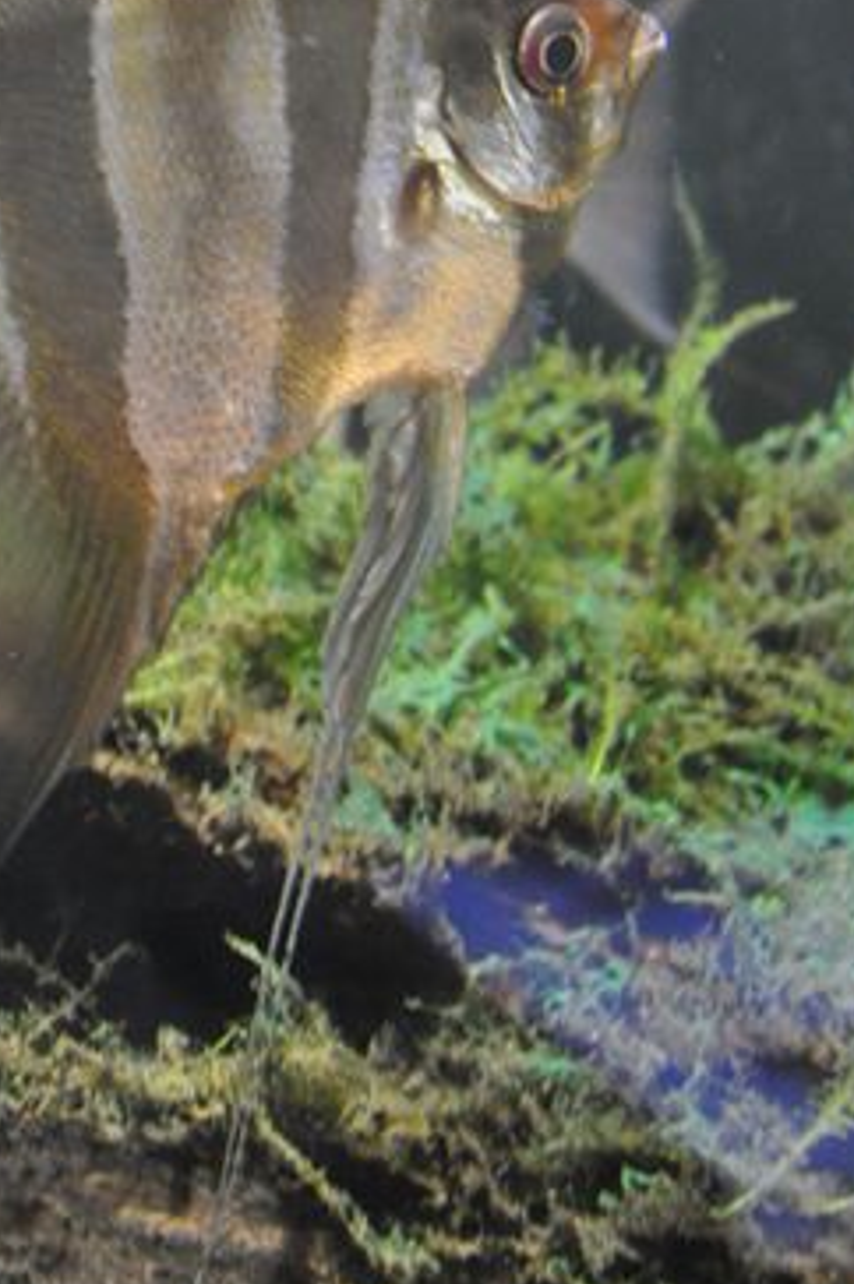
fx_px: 2959
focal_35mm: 83
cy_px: 116
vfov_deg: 23.8
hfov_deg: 16.3
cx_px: 222
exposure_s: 1/30
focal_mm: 28
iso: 1600
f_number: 4
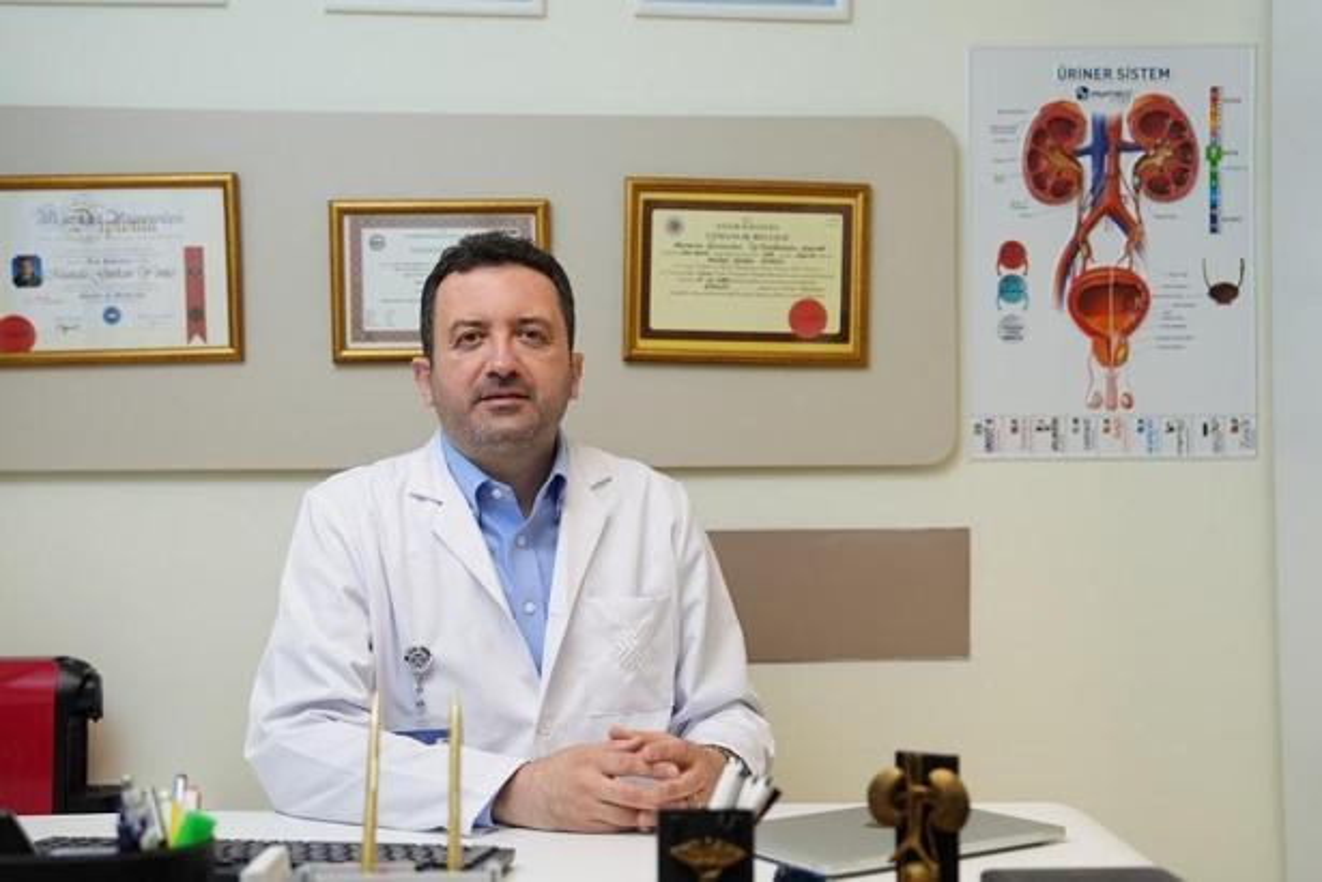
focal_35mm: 49
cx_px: 661
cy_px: 441
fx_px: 1799
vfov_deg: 27.5
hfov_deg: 40.3
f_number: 2.8
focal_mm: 49
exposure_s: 1/50
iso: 200
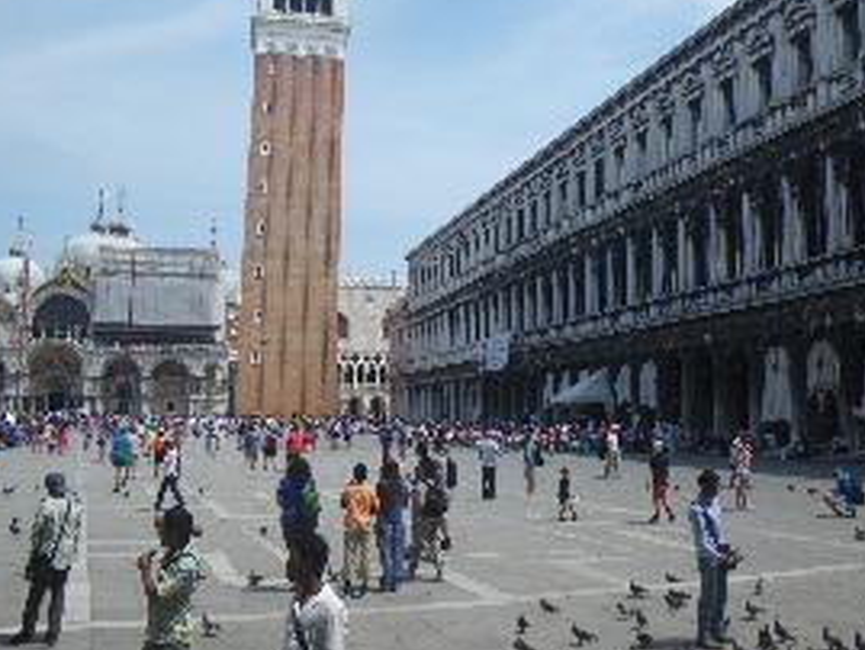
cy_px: 209
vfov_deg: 35.6
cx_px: 524
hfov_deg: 46.5
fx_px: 1000
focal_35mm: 40
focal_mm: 5
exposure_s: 1/400
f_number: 4.2
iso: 50
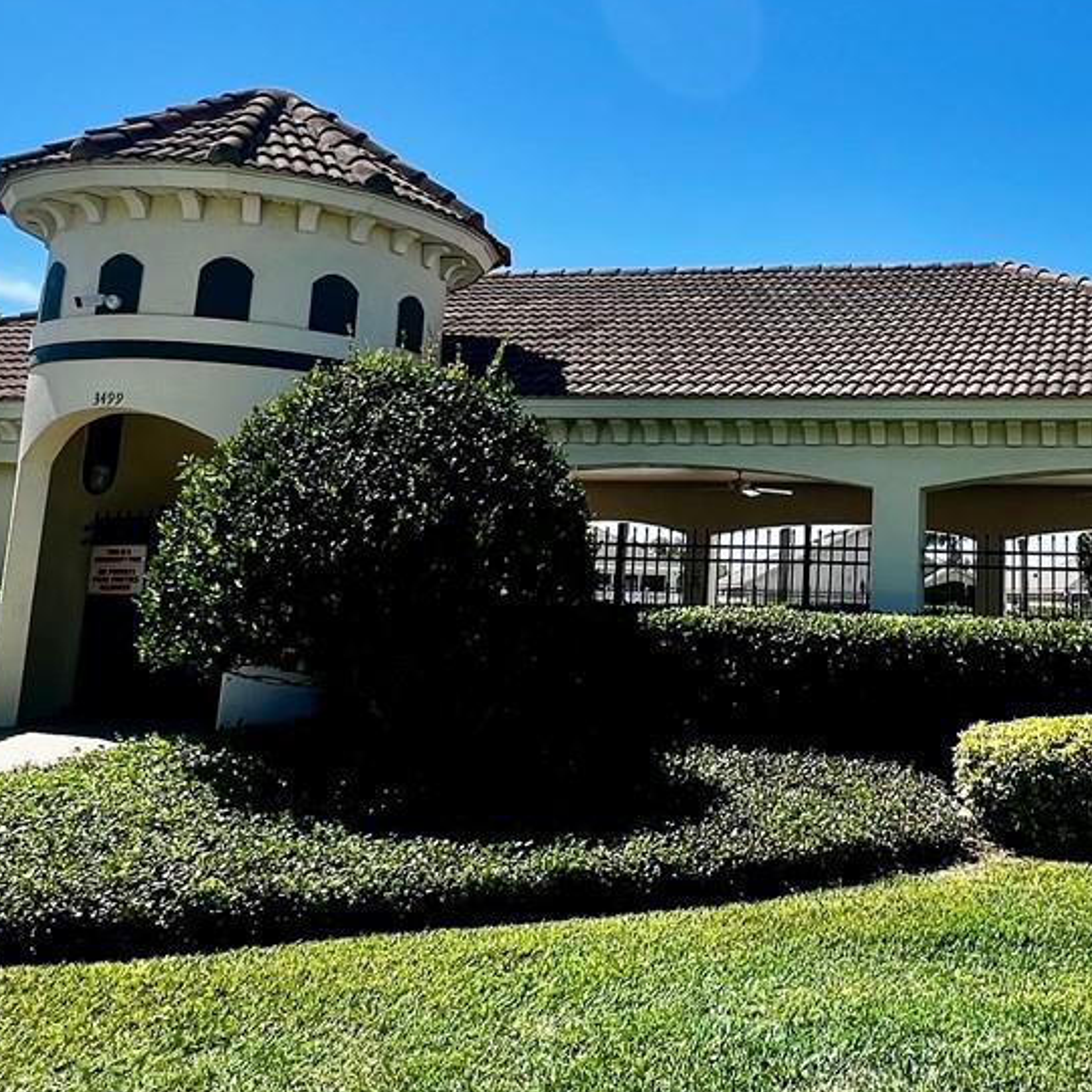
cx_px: 908
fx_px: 1213
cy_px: 379
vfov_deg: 47.8
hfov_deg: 45.4
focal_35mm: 34
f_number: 1.8
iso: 32
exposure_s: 1/1107
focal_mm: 1.57
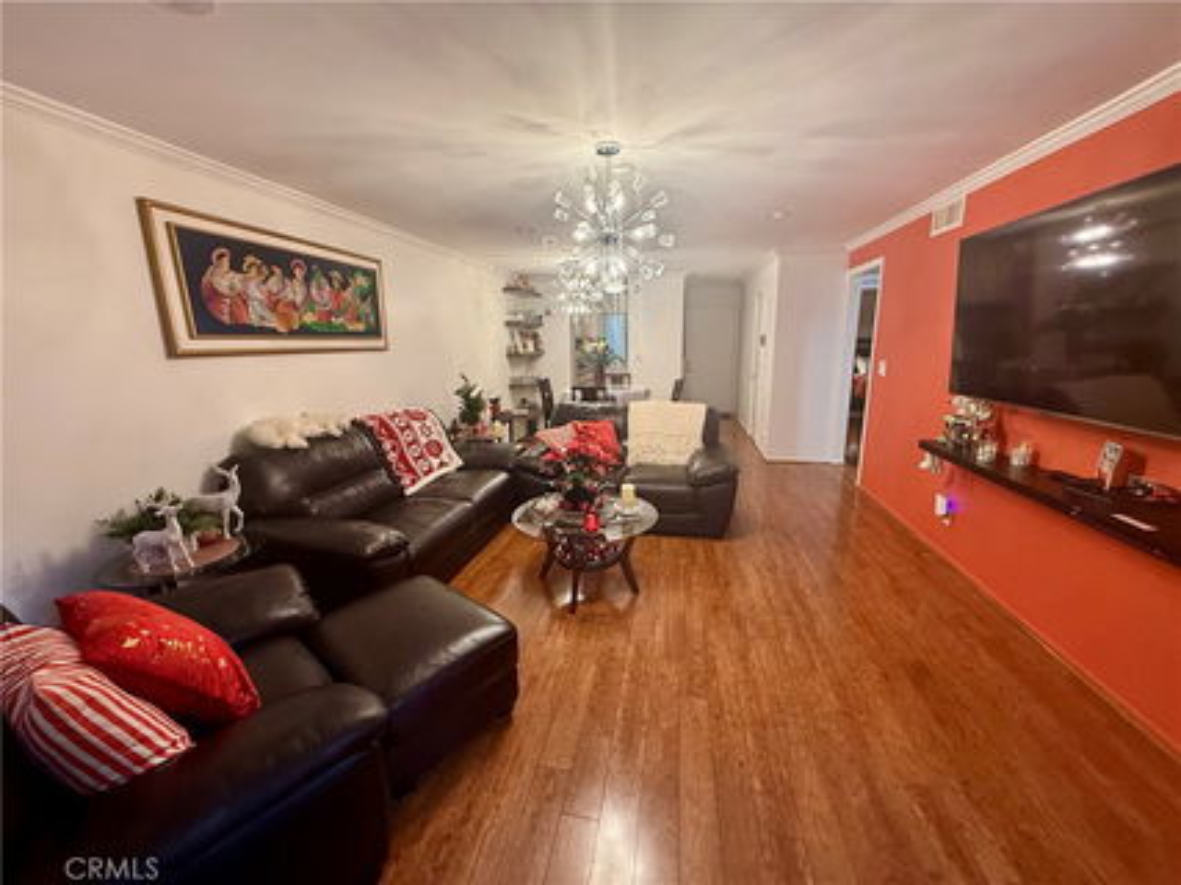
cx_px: 590
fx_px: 478
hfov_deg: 102.1
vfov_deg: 85.6
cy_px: 442
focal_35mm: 14
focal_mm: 2.22
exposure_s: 1/120
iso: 320
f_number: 2.2
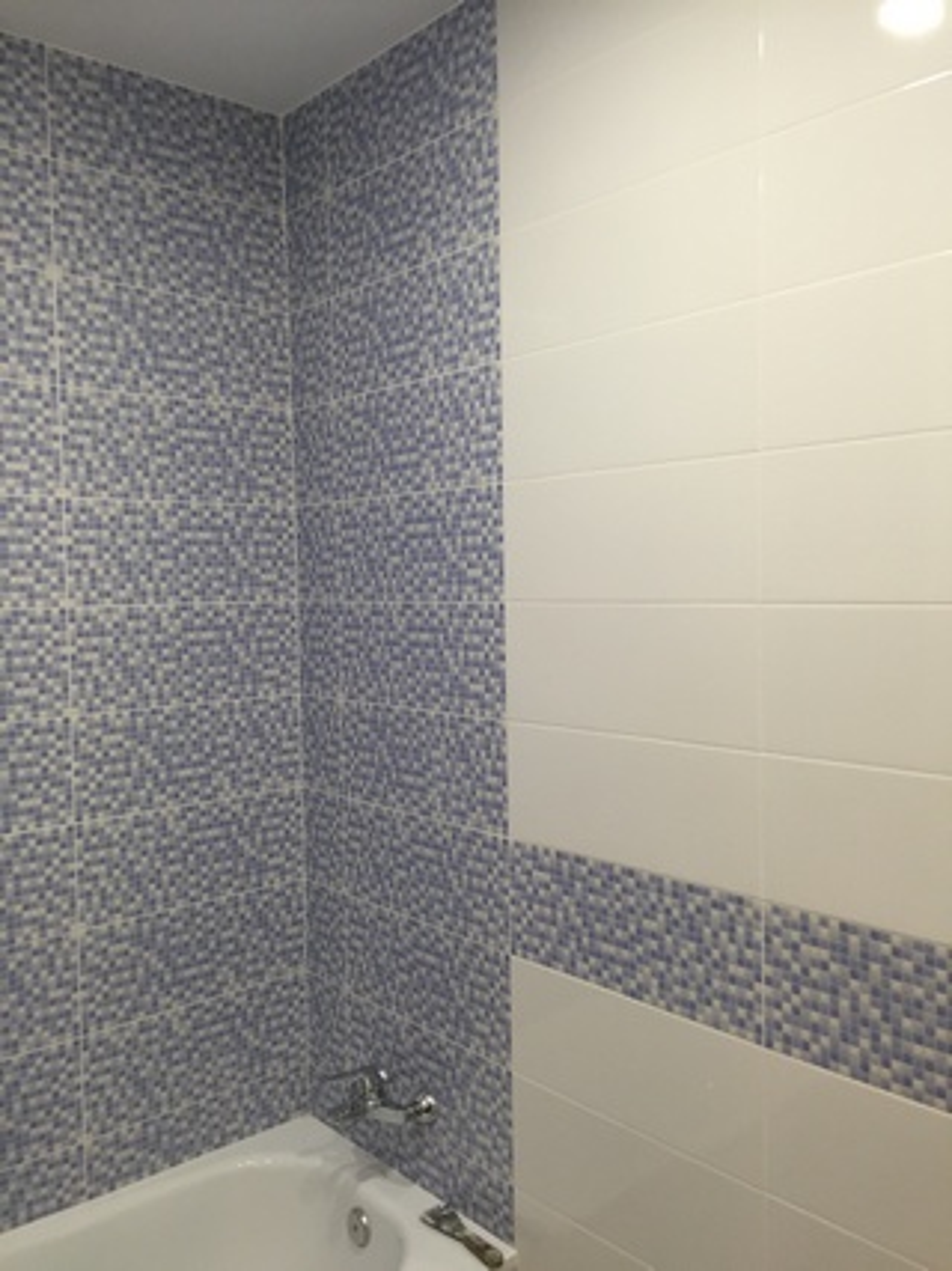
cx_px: 476
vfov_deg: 61.7
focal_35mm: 29
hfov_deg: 48.2
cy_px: 636
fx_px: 1064
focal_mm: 4.15
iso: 125
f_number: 2.2
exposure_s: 1/33
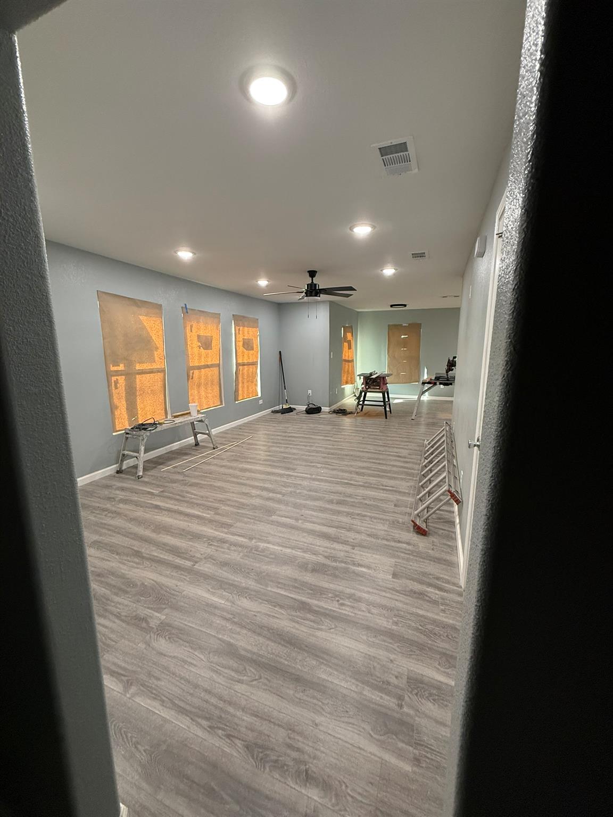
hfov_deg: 85.7
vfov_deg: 102.1
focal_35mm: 14
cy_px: 408
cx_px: 306
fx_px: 331
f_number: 2.2
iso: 320
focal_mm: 2.22
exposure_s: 1/120
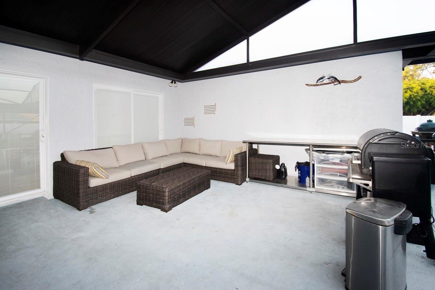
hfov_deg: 100.4
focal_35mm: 15
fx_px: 181
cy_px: 145
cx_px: 218
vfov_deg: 77.3
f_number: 4.5
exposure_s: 1/60
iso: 720
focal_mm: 10
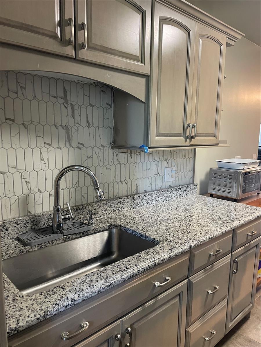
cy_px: 174
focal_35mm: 26
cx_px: 130
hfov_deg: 53.1
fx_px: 261
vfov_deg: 67.3
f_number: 1.6
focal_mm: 4.2
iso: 200
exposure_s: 1/60
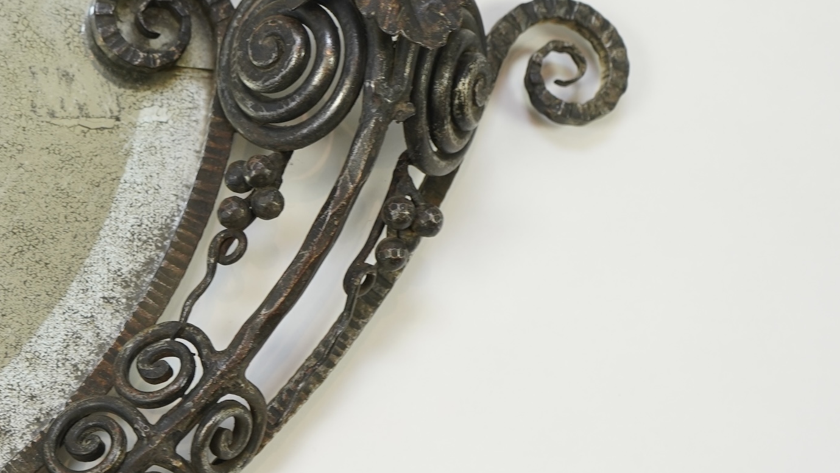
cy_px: 246
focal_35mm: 98
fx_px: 2183
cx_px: 111
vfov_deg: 12.4
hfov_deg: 21.4
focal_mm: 43
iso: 400
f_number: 4.5
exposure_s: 1/60
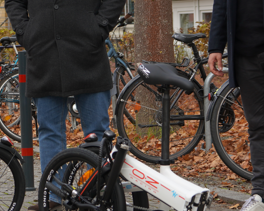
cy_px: 48
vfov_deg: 9.6
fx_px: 1250
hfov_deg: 11.9
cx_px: 5
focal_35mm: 160
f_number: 4.5
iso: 125
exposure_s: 1/160
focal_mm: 51
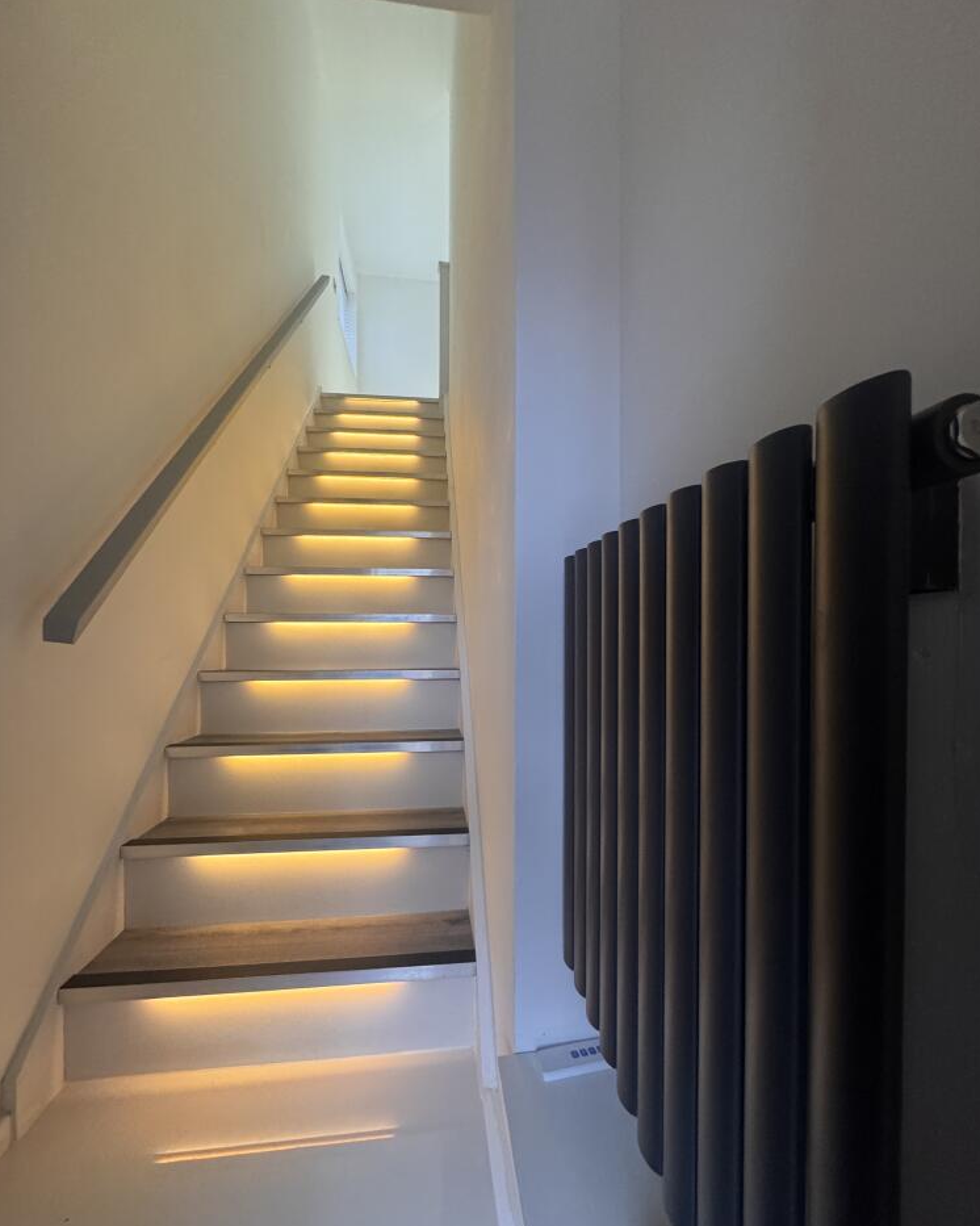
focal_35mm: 15
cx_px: 491
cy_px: 647
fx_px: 544
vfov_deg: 96.7
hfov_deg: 84.0
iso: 320
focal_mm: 2.22
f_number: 2.2
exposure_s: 1/101
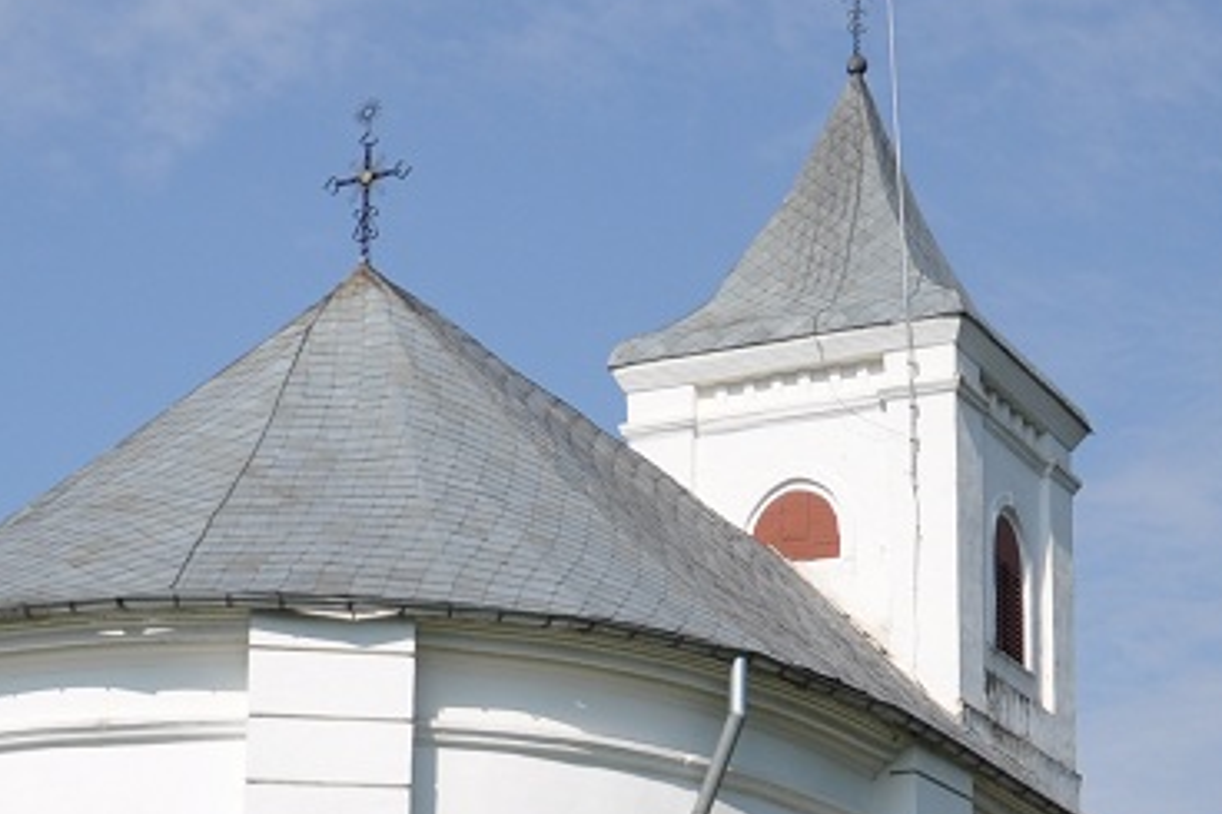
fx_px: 2986
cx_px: 608
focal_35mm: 88
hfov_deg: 23.1
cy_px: 965
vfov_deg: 15.0
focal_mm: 18
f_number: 22
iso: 200
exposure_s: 1/3200
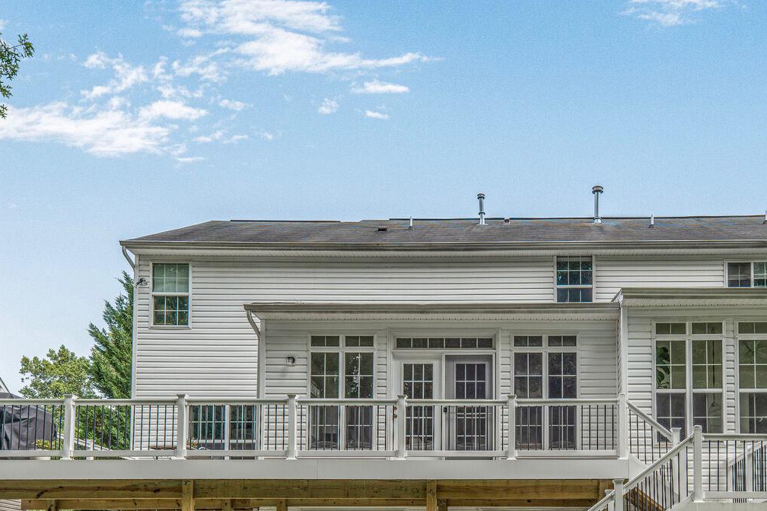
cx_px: 508
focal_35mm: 24
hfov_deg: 71.7
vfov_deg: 49.7
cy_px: 415
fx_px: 511
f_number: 8
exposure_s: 1/125
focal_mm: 14
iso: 200
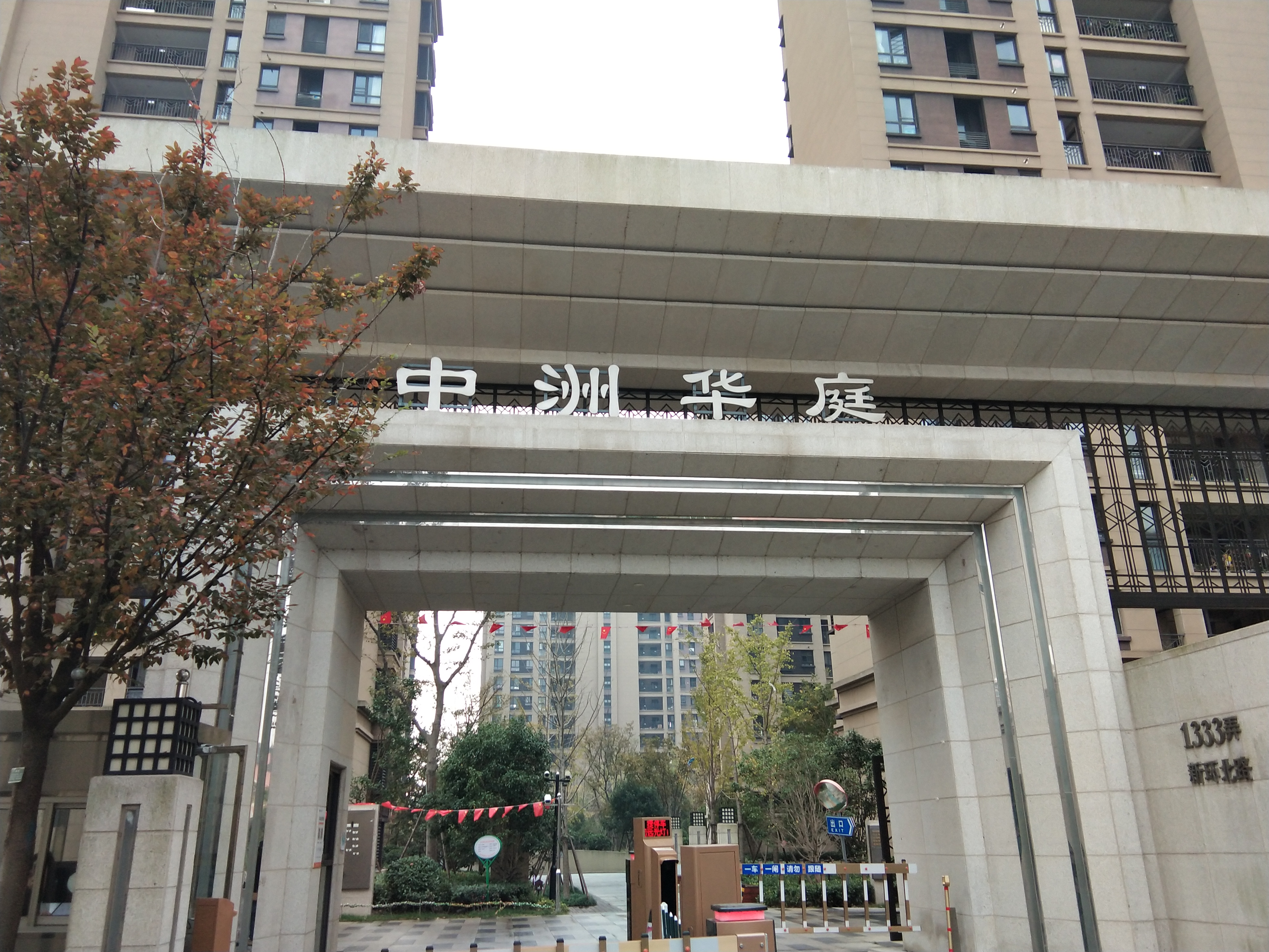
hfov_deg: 58.4
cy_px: 476
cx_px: 634
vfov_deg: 45.4
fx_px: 1136
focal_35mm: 31
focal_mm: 3.69
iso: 64
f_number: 2.2
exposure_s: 1/100
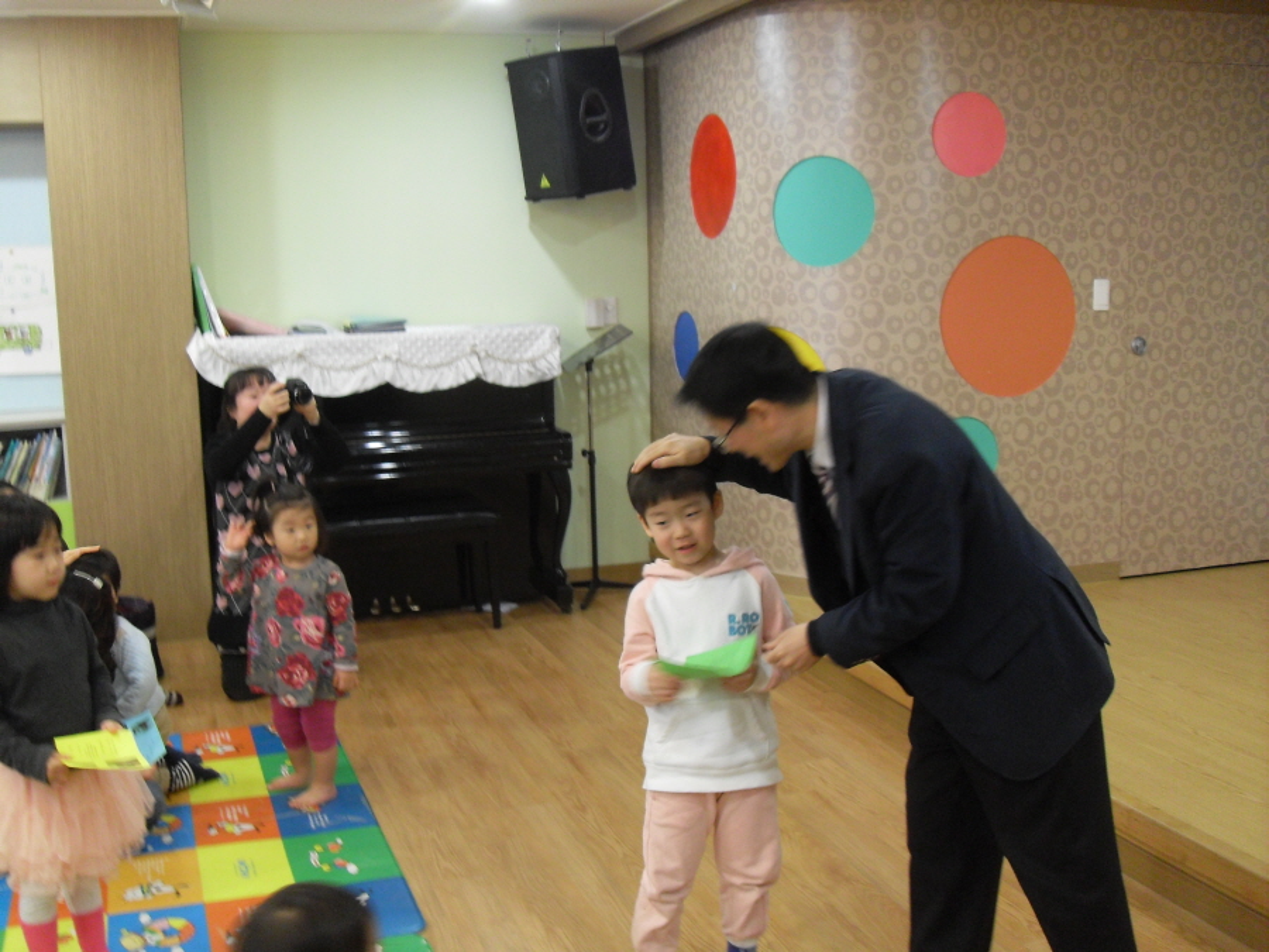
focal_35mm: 37
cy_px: 476
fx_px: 1356
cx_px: 634
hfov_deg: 50.1
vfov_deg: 38.7
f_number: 2.8
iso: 200
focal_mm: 6.3
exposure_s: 1/15
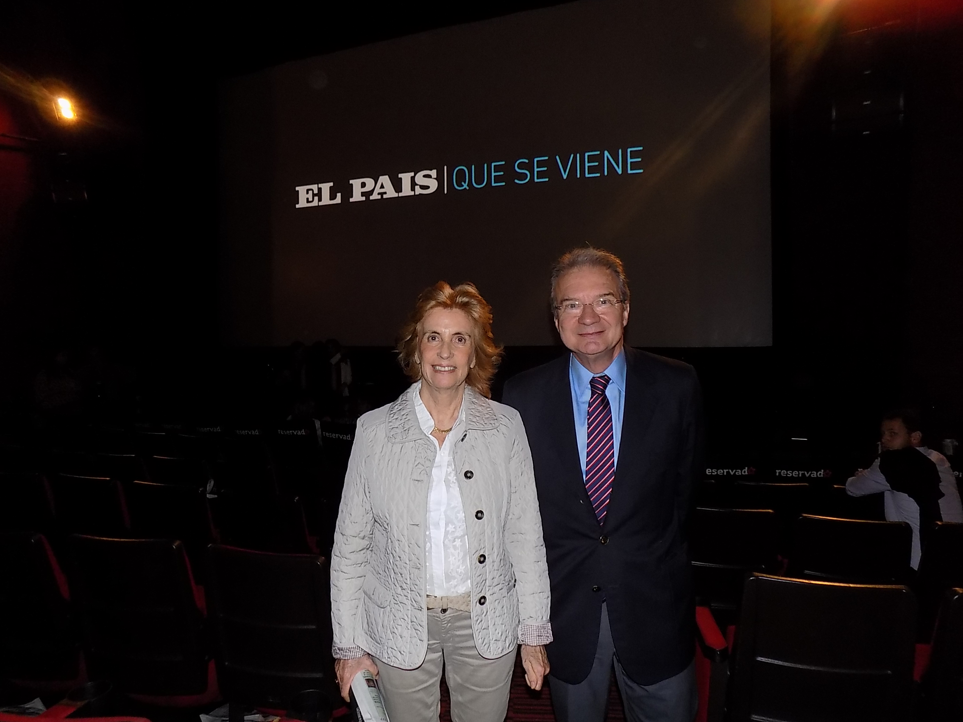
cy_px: 361
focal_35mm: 23
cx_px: 482
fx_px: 640
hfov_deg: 73.9
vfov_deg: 58.9
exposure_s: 1/30
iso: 200
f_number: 3.1
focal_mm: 4
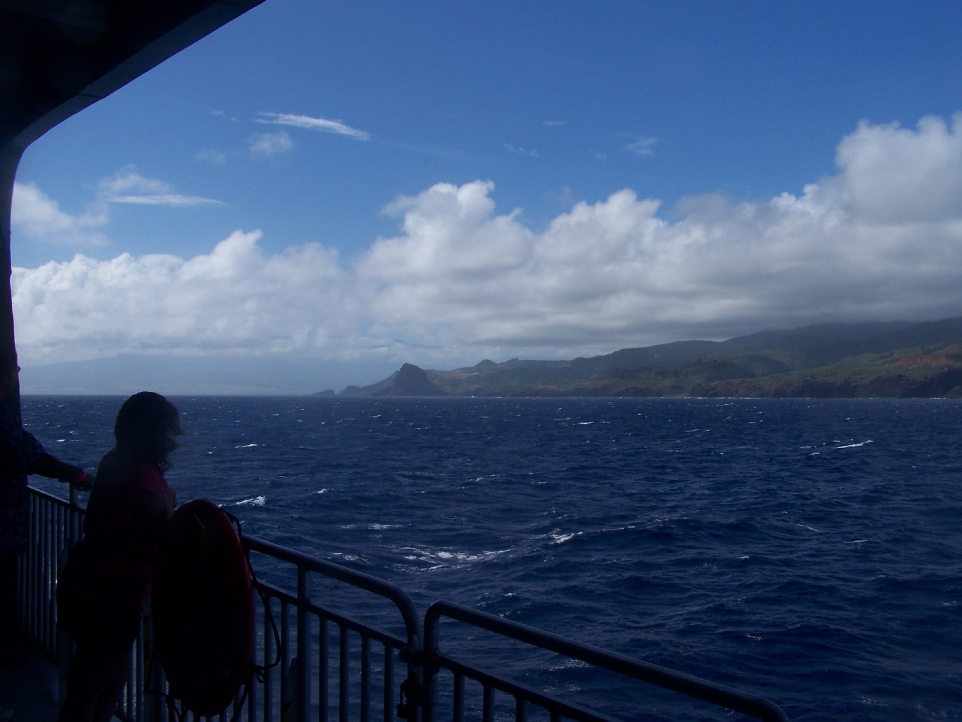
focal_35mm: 38
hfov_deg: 49.0
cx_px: 481
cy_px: 361
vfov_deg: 37.7
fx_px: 1056
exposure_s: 1/800
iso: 80
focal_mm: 6.3
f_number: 5.6
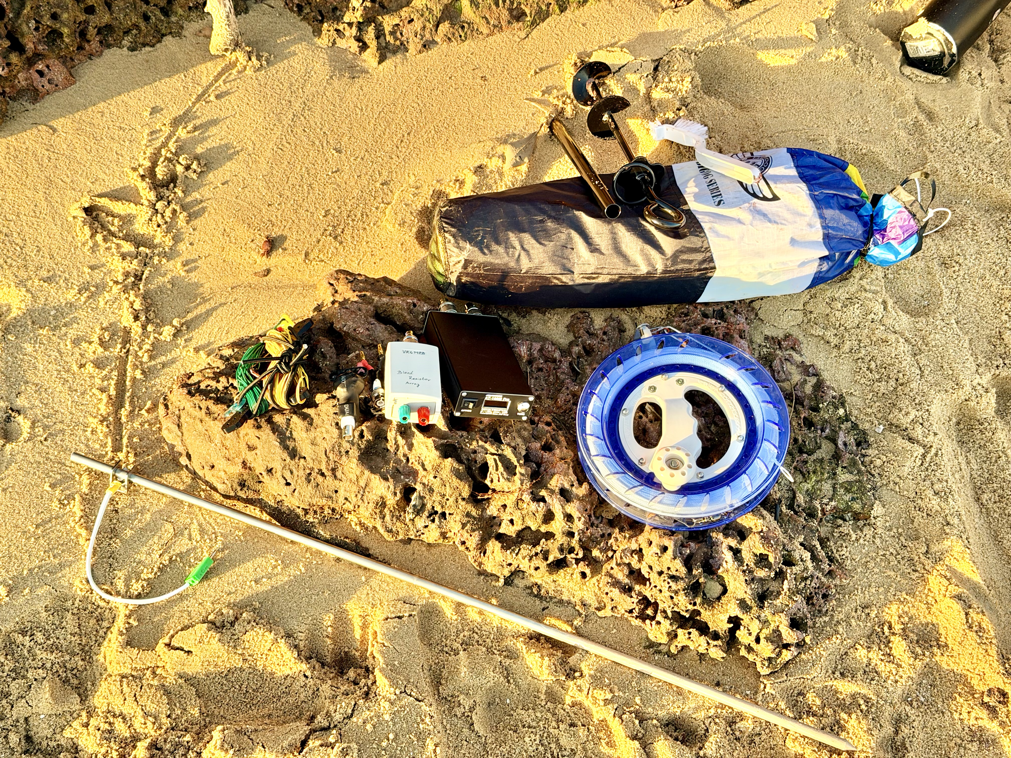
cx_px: 506
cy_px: 379
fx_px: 1402
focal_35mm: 48
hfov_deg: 39.7
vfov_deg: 30.3
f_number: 1.78
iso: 64
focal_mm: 6.76
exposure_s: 1/466
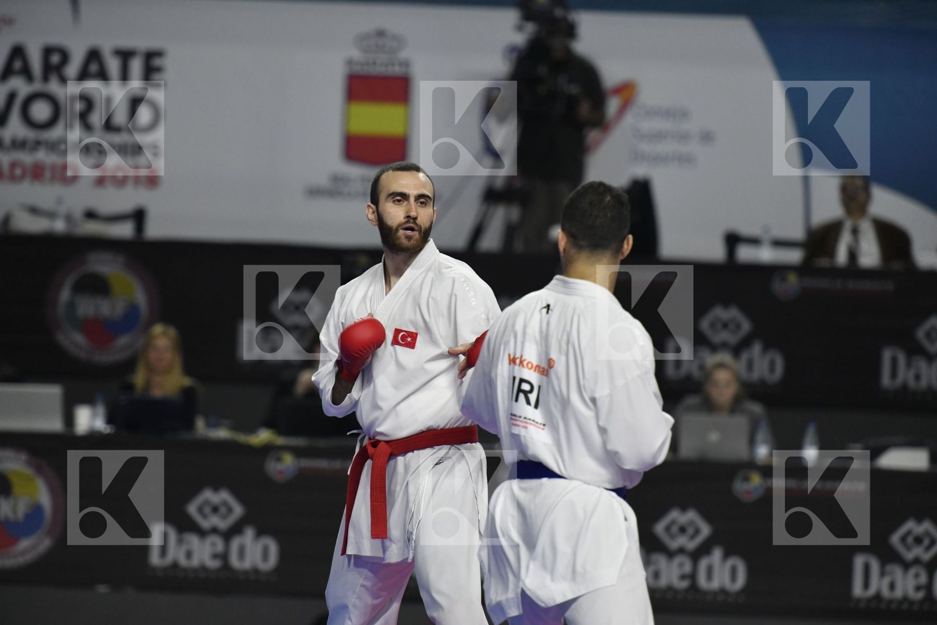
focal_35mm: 280
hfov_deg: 7.4
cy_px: 312
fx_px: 7287
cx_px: 468
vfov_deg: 4.9
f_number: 4
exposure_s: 1/1000
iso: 2000
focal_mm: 280
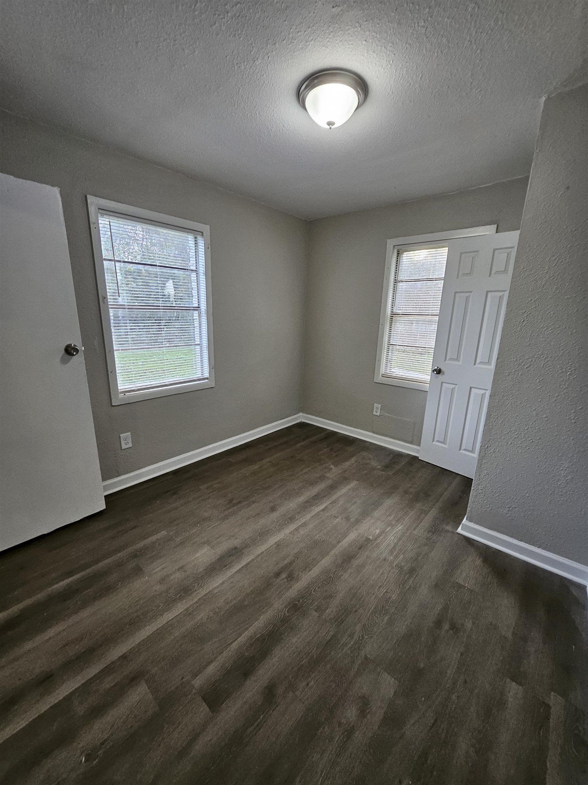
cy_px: 392
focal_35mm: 13
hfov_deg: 89.9
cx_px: 294
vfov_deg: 106.2
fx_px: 294
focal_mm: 1.7
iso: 125
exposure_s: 1/60
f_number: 2.2
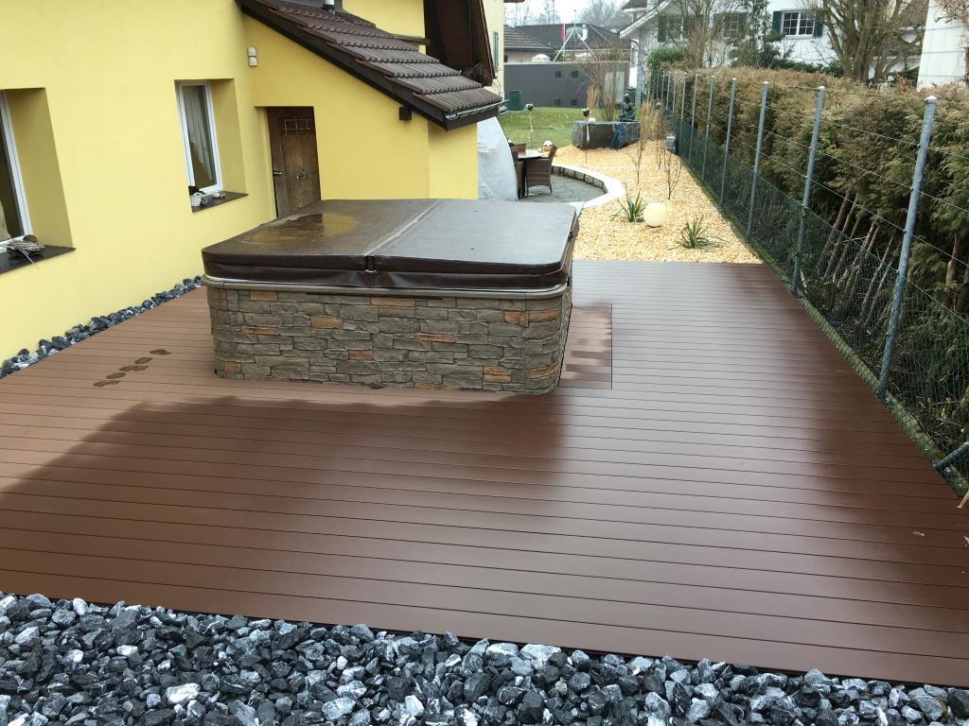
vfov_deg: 48.2
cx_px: 484
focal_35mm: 29
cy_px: 363
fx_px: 812
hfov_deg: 61.7
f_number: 2.2
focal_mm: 4.15
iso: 25
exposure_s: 1/106
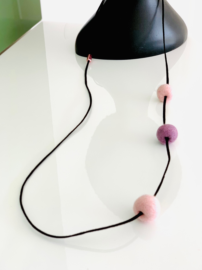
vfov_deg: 36.2
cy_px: 133
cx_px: 100
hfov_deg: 27.5
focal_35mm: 53
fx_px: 412
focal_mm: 6
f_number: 2.4
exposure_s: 1/64
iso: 125
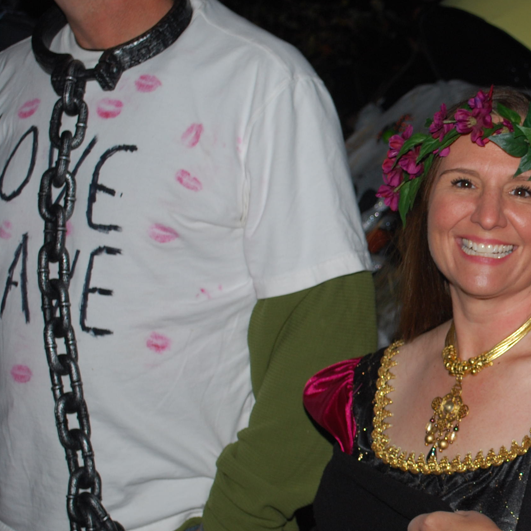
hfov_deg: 15.1
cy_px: 330
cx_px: 610
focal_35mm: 112
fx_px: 1944
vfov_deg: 15.5
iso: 200
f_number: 5.3
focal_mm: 38
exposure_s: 1/60
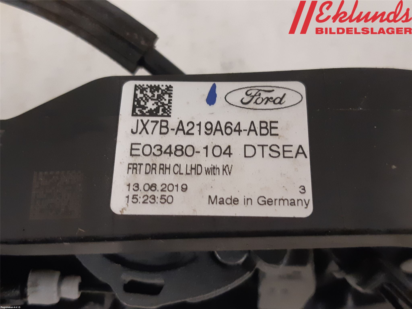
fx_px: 309
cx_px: 206
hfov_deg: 67.3
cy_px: 154
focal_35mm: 26
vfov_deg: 53.1
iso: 250
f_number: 1.7
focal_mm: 3.93
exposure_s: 1/50
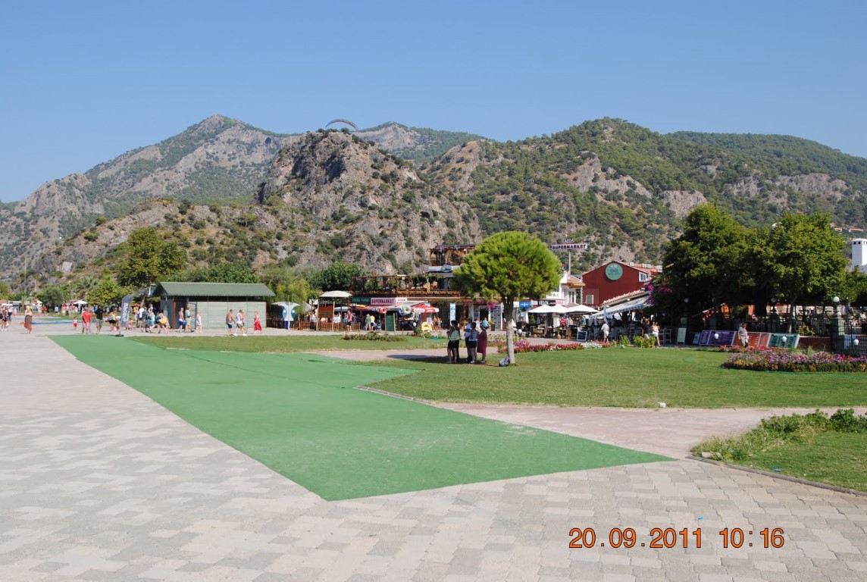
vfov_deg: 37.0
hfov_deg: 53.0
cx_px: 434
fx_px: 869
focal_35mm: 36
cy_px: 291
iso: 100
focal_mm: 24
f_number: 8
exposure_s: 1/250
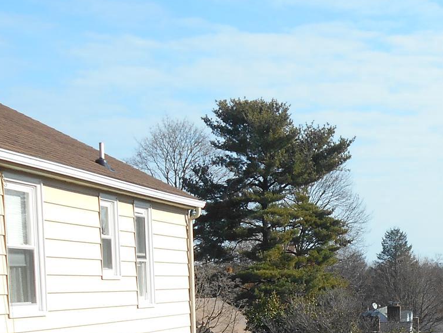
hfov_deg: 22.2
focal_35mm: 87
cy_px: 426
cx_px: 362
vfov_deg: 16.1
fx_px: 1114
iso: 80
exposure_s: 1/640
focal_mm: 5.8
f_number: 3.6
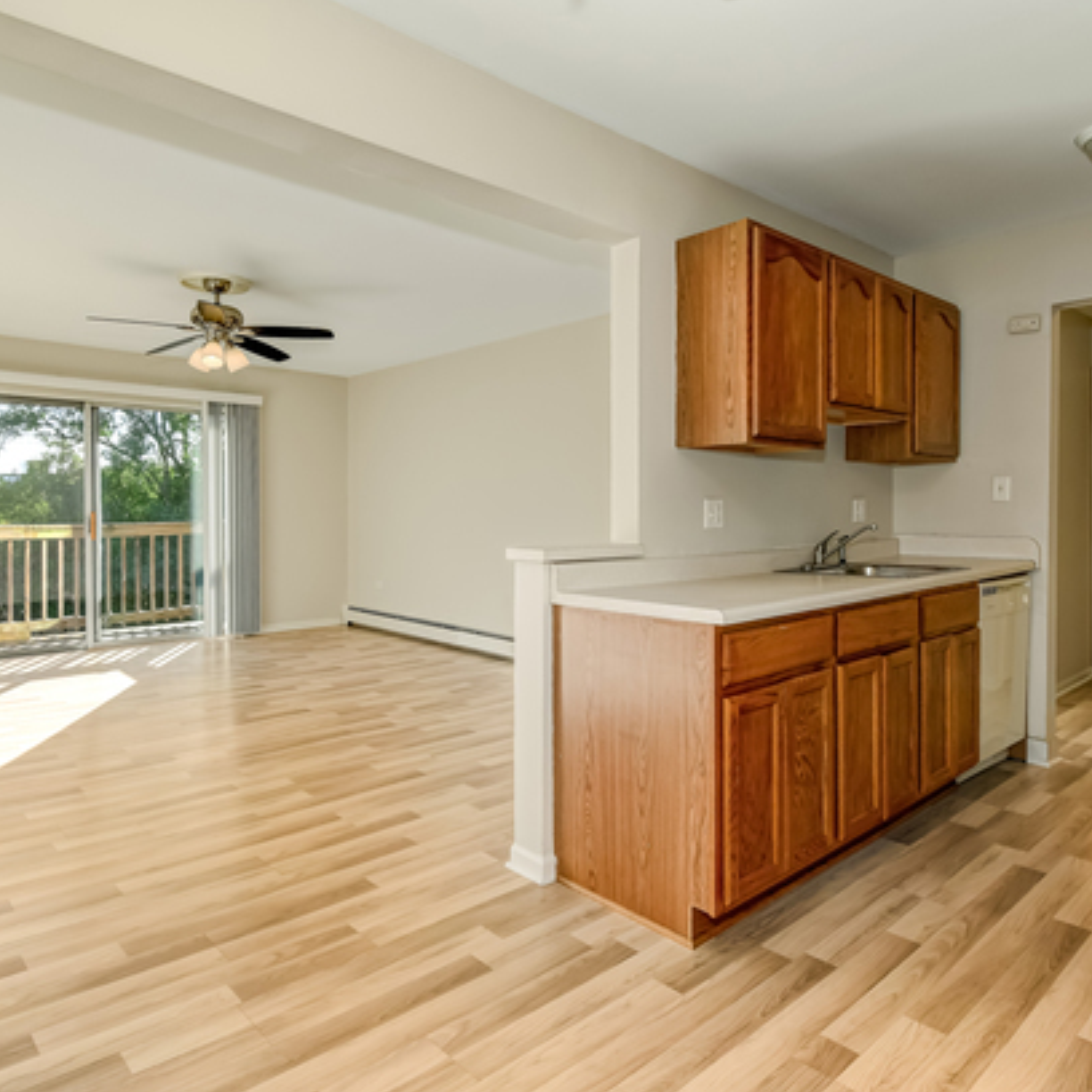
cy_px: 553
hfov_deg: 74.6
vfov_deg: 74.8
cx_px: 495
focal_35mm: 20
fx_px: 714
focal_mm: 10
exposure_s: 1/25
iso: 125
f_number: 8
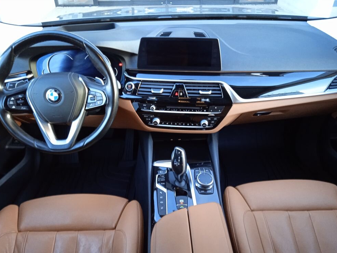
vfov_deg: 48.2
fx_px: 282
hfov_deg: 61.7
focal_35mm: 29
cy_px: 129
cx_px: 170
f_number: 2.2
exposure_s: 1/14.3
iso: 812
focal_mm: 3.43
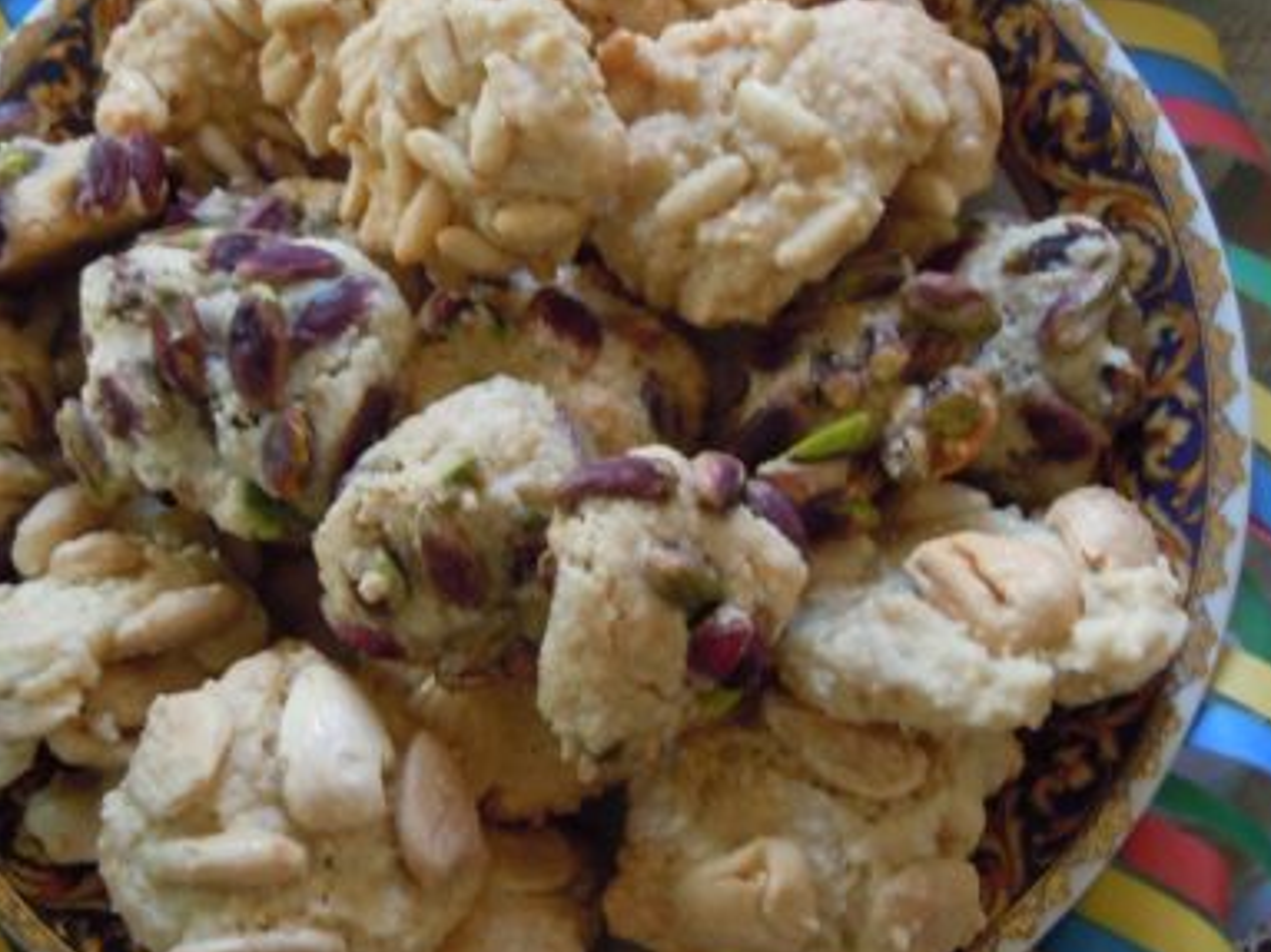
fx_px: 1395
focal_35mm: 38
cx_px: 483
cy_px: 428
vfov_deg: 37.7
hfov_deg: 48.6
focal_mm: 5.4
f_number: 3.5
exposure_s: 1/10
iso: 400
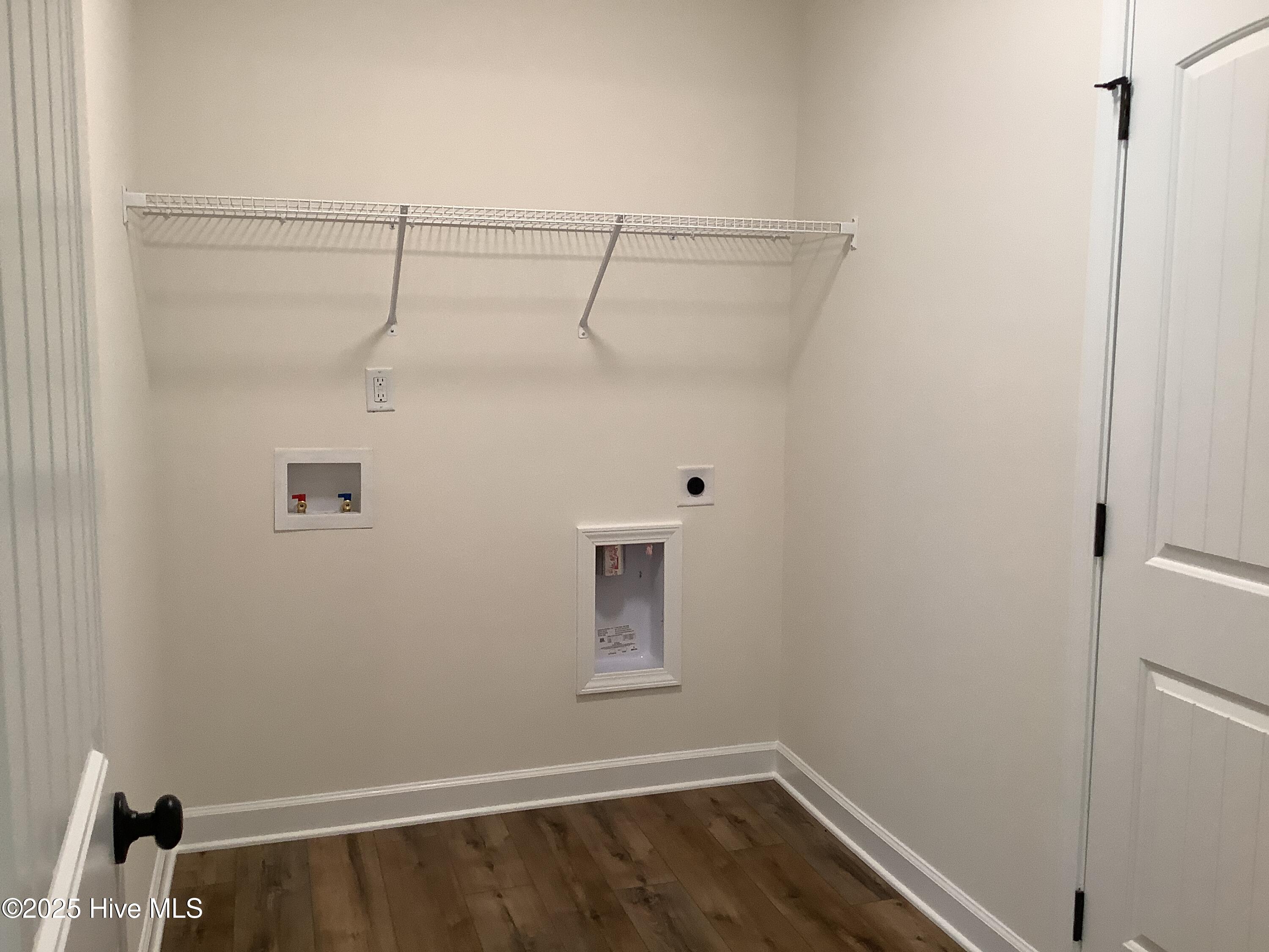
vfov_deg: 45.4
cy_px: 476
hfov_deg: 58.4
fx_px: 1136
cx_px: 634
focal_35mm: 31
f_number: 2.4
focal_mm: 3.3
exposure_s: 1/60
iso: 100
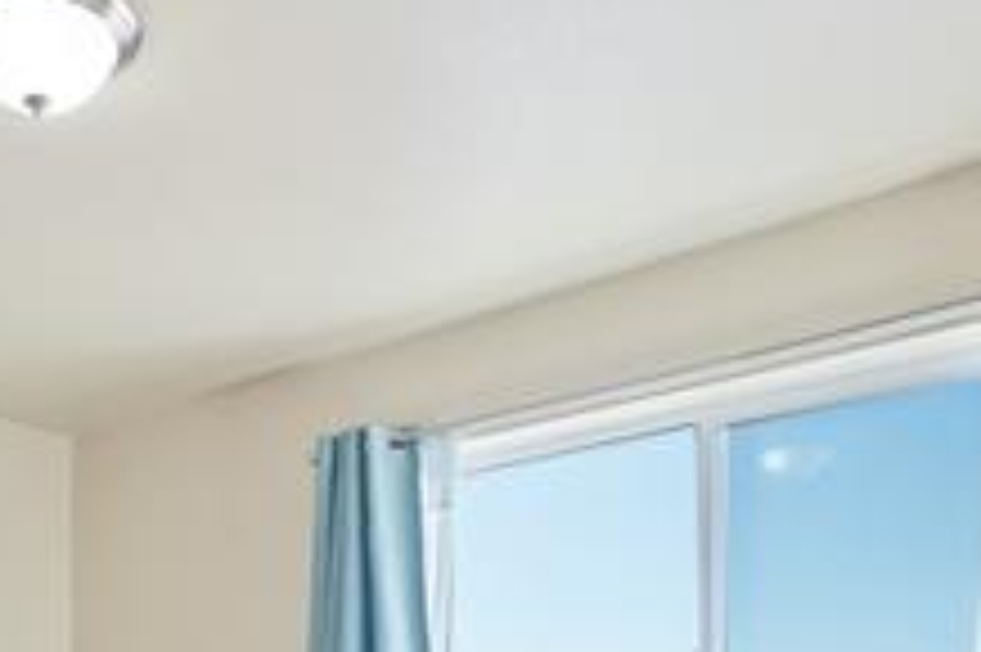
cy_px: 836
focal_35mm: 47
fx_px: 1280
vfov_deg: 25.0
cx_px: 117
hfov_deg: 39.2
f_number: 8
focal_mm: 16
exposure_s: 1/45
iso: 1250
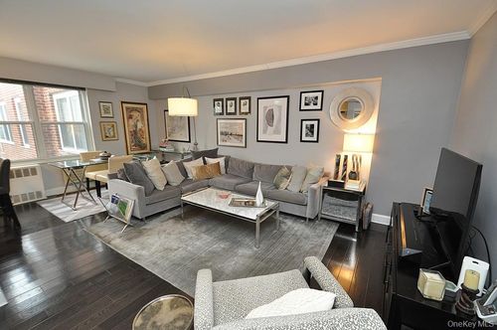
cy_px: 165
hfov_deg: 100.5
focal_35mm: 15
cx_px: 248
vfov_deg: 77.2
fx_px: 207
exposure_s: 1/60
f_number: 4
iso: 800
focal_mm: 10
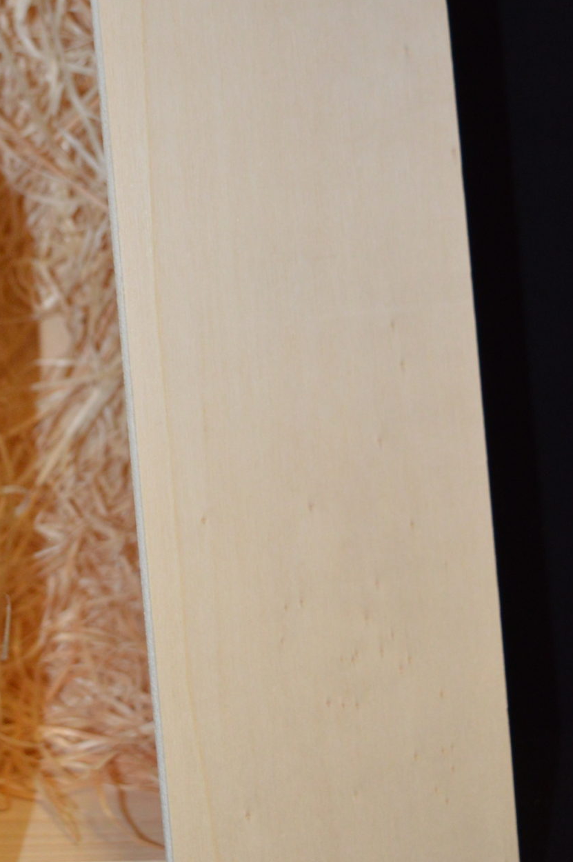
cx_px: 33
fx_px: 2057
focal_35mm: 86
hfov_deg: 15.6
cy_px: 328
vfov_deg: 23.6
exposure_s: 1/60
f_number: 4.2
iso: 900
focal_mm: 28
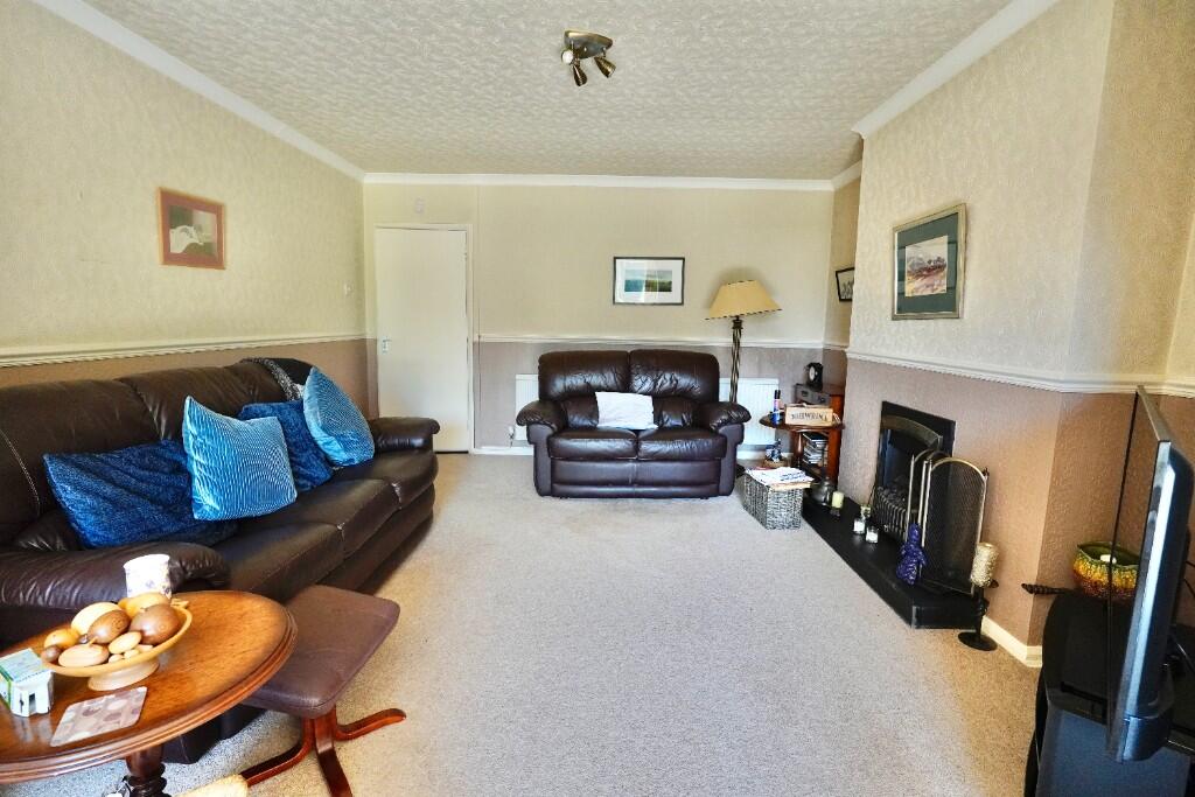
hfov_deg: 95.0
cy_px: 398
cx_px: 598
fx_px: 548
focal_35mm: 16
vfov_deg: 72.1
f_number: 3.5
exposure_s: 1/160
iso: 1600
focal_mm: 11
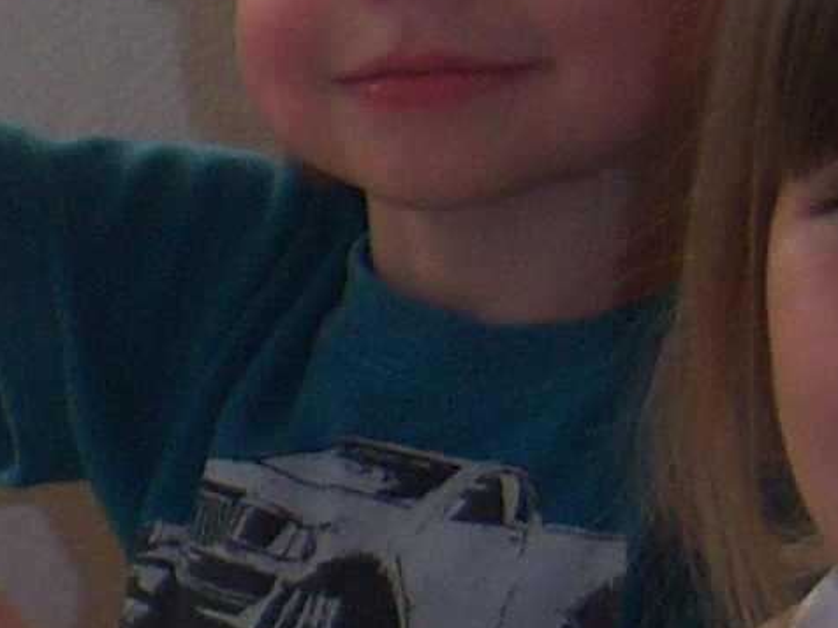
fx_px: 6682
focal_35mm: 276
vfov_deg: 5.4
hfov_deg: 6.6
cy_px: 746
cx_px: -1613
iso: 80
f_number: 2.8
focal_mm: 7.5
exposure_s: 1/60
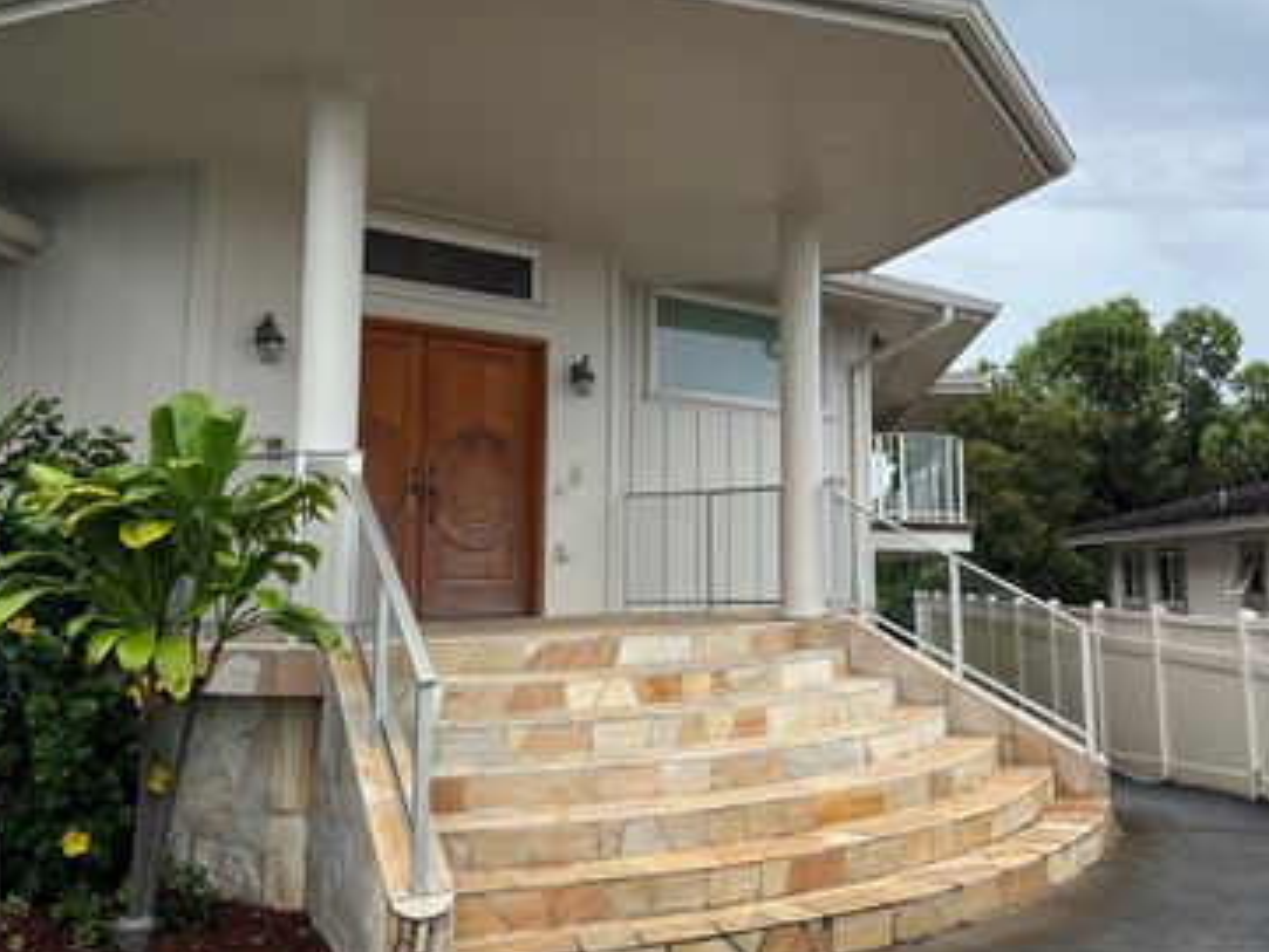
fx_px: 1320
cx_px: 773
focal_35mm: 36
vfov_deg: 39.5
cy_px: 367
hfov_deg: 50.9
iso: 50
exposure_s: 1/2101
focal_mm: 5.1
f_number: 1.6
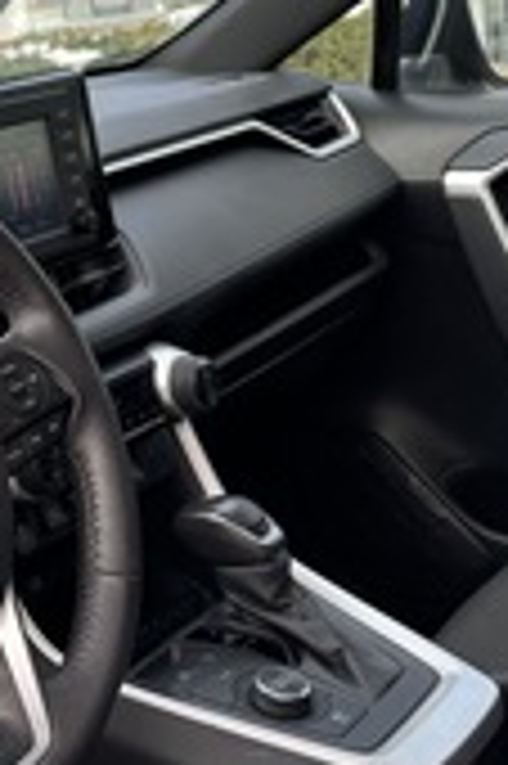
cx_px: -135
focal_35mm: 67
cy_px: 205
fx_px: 1421
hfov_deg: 18.9
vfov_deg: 29.7
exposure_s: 1/433
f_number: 1.6
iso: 50
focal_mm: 5.96
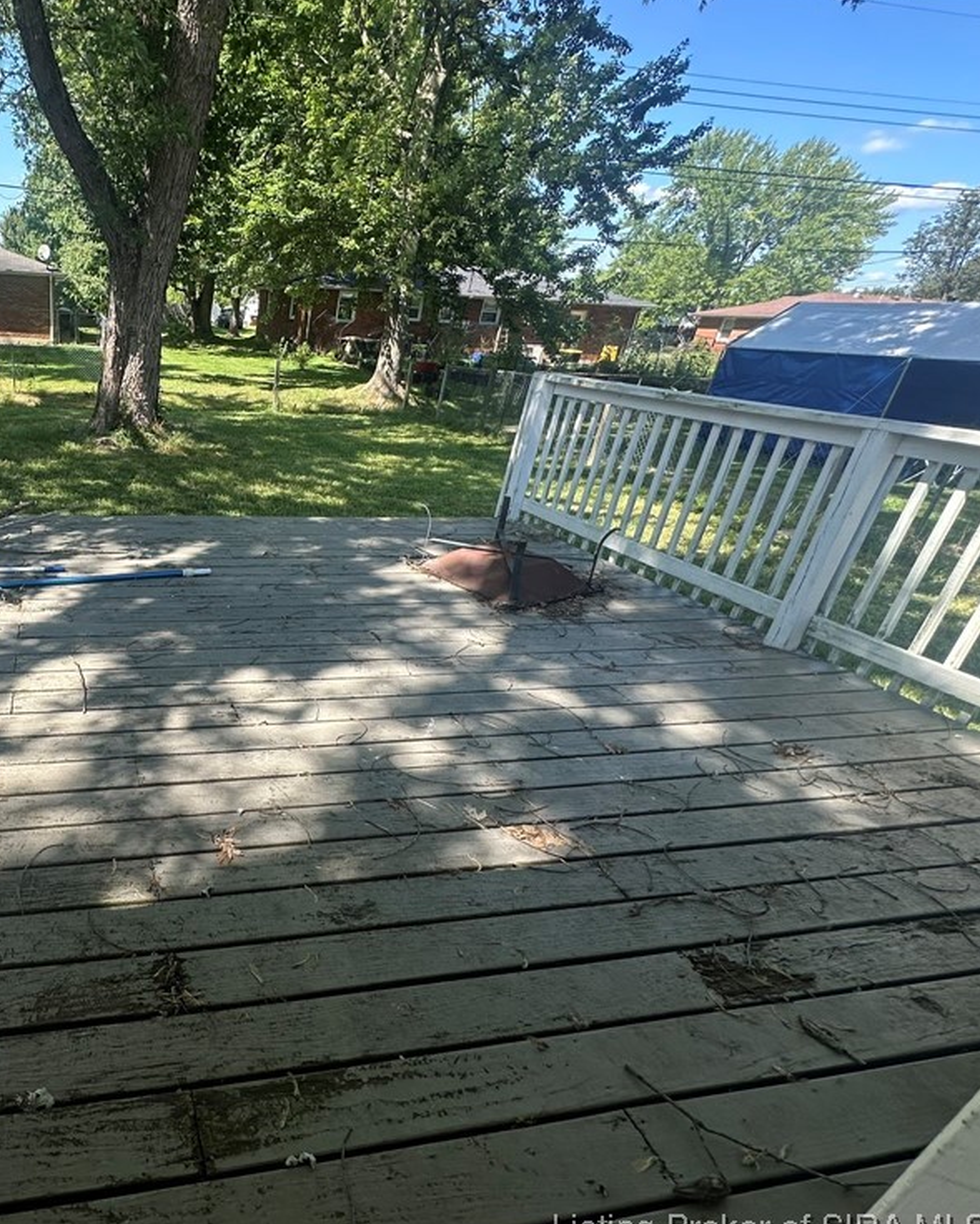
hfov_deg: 63.5
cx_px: 170
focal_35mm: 19
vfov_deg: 83.3
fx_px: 689
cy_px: 627
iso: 40
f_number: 2.2
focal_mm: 2.22
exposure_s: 1/487
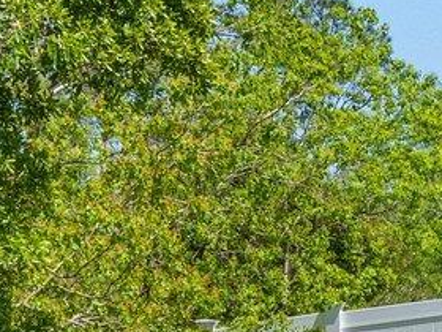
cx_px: 873
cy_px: 349
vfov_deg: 6.2
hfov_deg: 7.9
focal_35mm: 239
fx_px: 3052
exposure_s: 1/1250
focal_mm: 23
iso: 500
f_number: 9
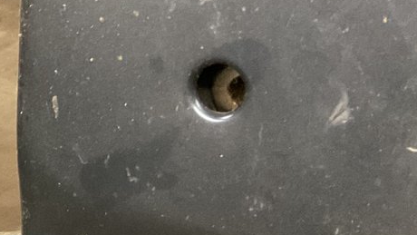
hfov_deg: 17.8
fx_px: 1150
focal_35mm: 104
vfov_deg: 11.5
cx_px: -253
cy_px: 233
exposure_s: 1/30
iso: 400
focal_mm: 3
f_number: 1.8
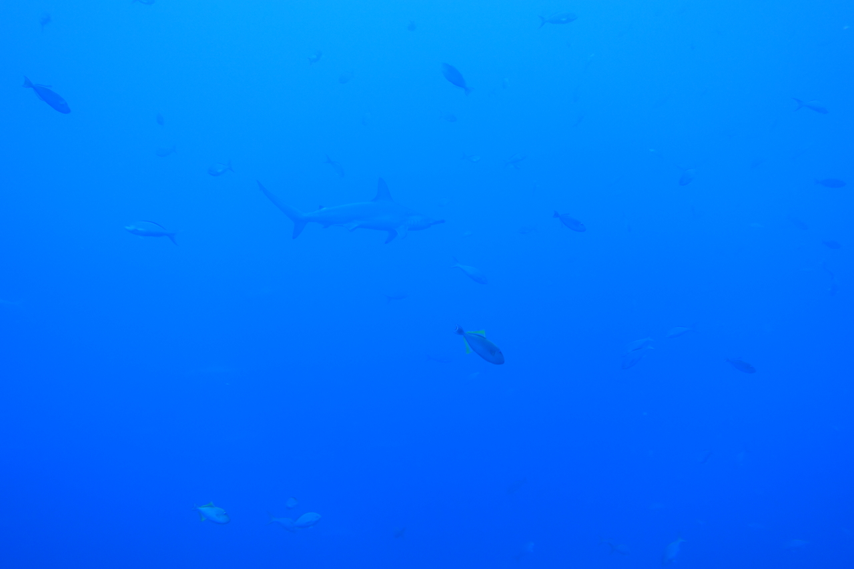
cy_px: 284
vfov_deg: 37.8
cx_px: 427
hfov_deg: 54.4
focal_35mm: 35
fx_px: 830
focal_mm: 12.99
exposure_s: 1/50
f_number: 2.8
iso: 125
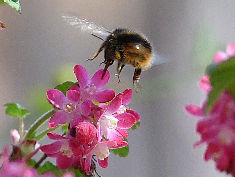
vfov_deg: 1.5
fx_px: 6890
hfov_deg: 2.0
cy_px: 107
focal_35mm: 1015
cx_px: 91
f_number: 5.6
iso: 800
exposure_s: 1/640
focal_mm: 108
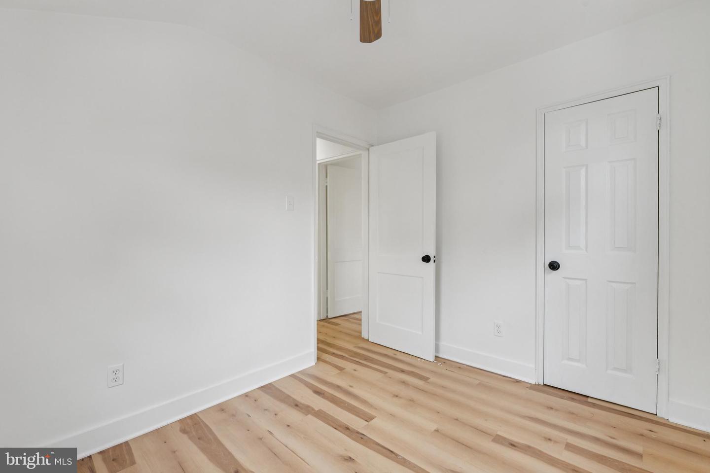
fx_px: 316
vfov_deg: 73.7
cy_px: 236
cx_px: 355
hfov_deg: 96.7
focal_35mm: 16
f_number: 10
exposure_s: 1/40
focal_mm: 16
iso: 500
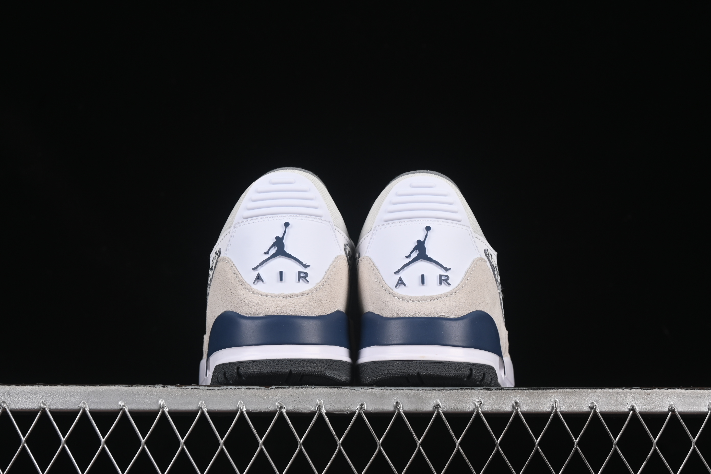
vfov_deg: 18.2
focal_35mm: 75
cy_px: 237
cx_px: 356
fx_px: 1481
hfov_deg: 27.0
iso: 160
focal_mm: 50
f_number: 8
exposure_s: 1/80
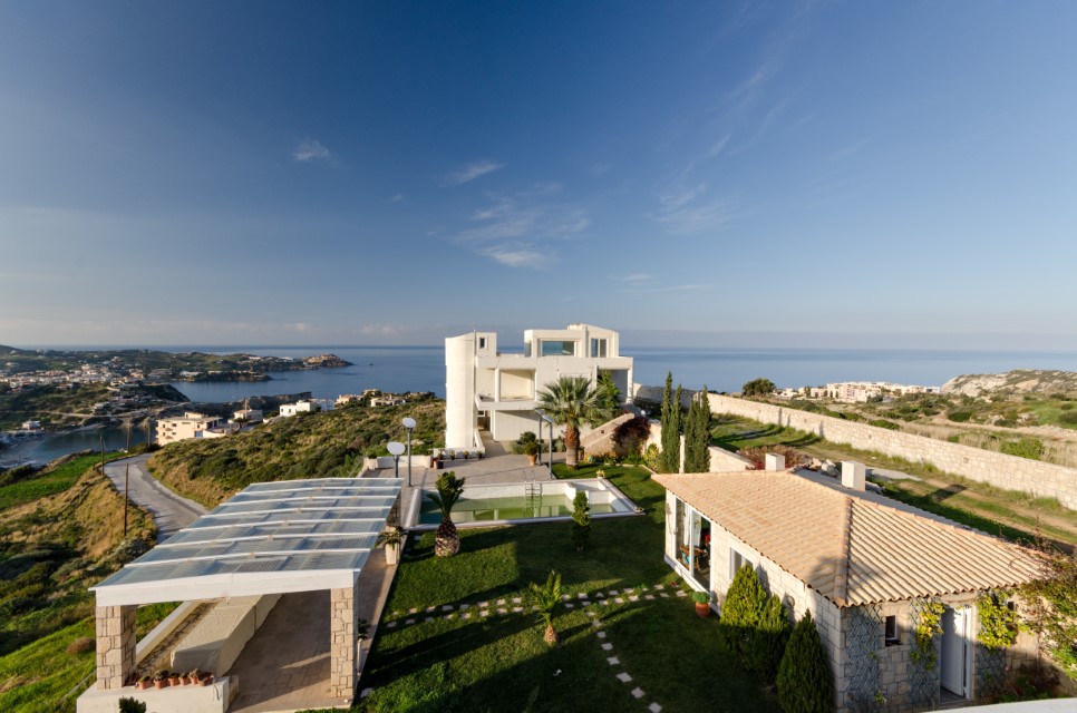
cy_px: 356
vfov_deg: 77.1
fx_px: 448
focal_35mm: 15
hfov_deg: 100.5
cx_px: 538
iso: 100
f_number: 10
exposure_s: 1/100
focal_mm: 10
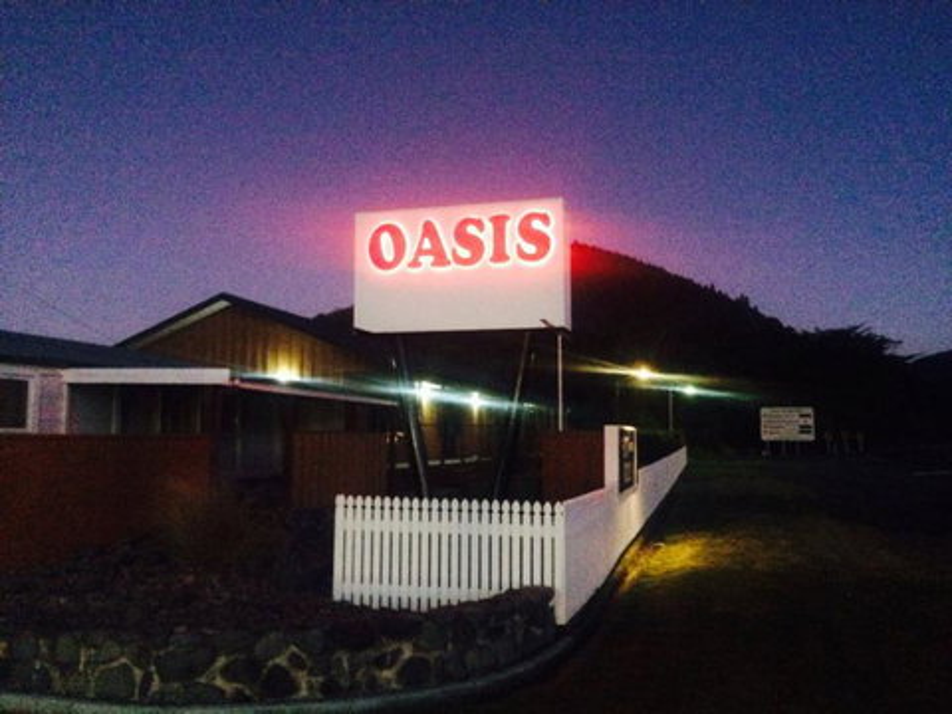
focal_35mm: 29
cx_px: 476
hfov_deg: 61.7
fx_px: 798
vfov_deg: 48.2
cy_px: 357
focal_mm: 4.15
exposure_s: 1/15
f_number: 2.2
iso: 1000
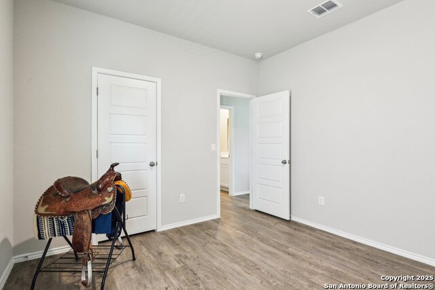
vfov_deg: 70.5
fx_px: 205
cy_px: 145
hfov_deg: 93.3
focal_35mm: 17
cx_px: 218
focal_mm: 17
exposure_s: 1/20
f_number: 8
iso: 3200
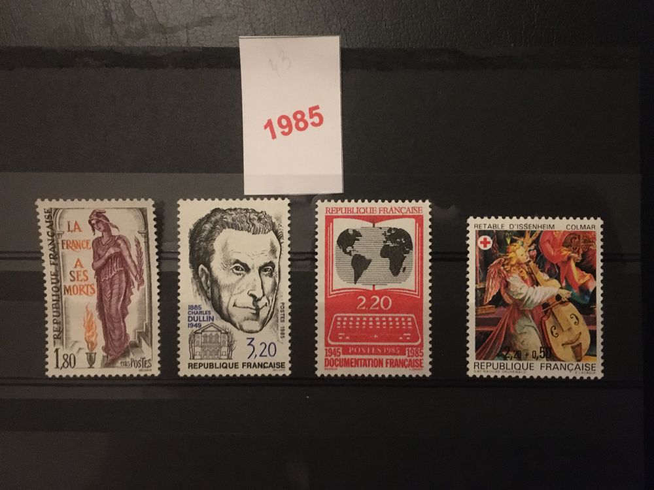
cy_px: 245
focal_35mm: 29
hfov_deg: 61.7
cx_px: 327
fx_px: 548
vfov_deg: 48.2
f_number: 2.2
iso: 320
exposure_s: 1/17
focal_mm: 4.15
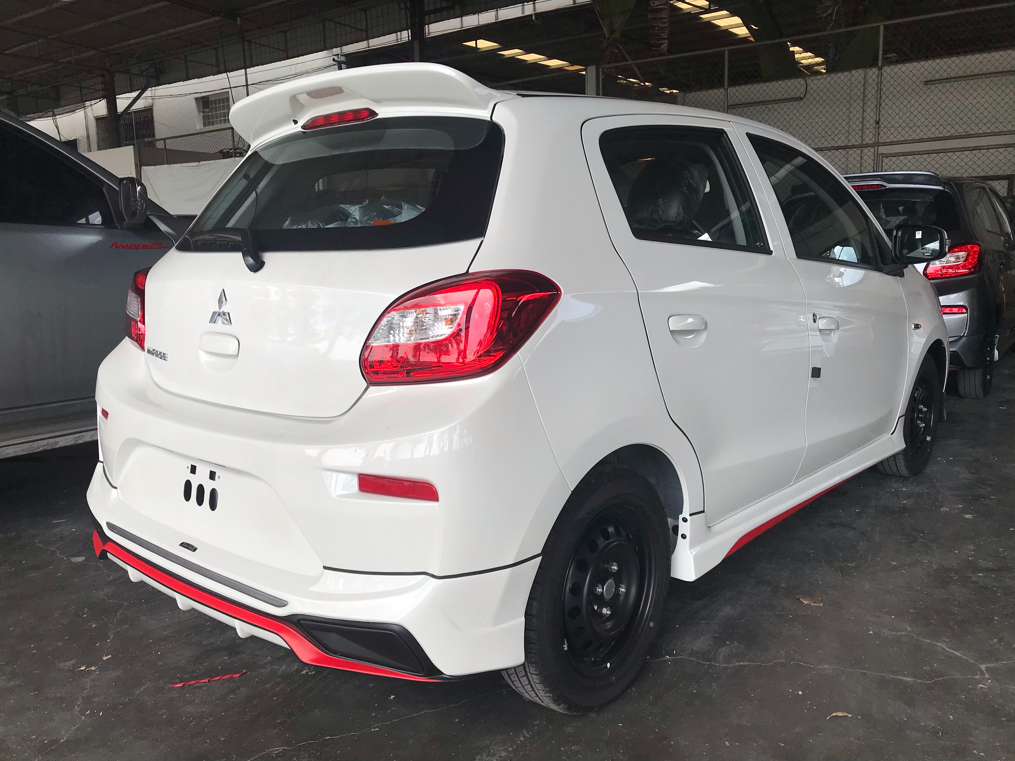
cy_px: 380
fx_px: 821
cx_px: 508
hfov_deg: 63.4
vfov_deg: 49.7
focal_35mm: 28
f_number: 1.8
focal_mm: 3.99
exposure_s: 1/538
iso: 20
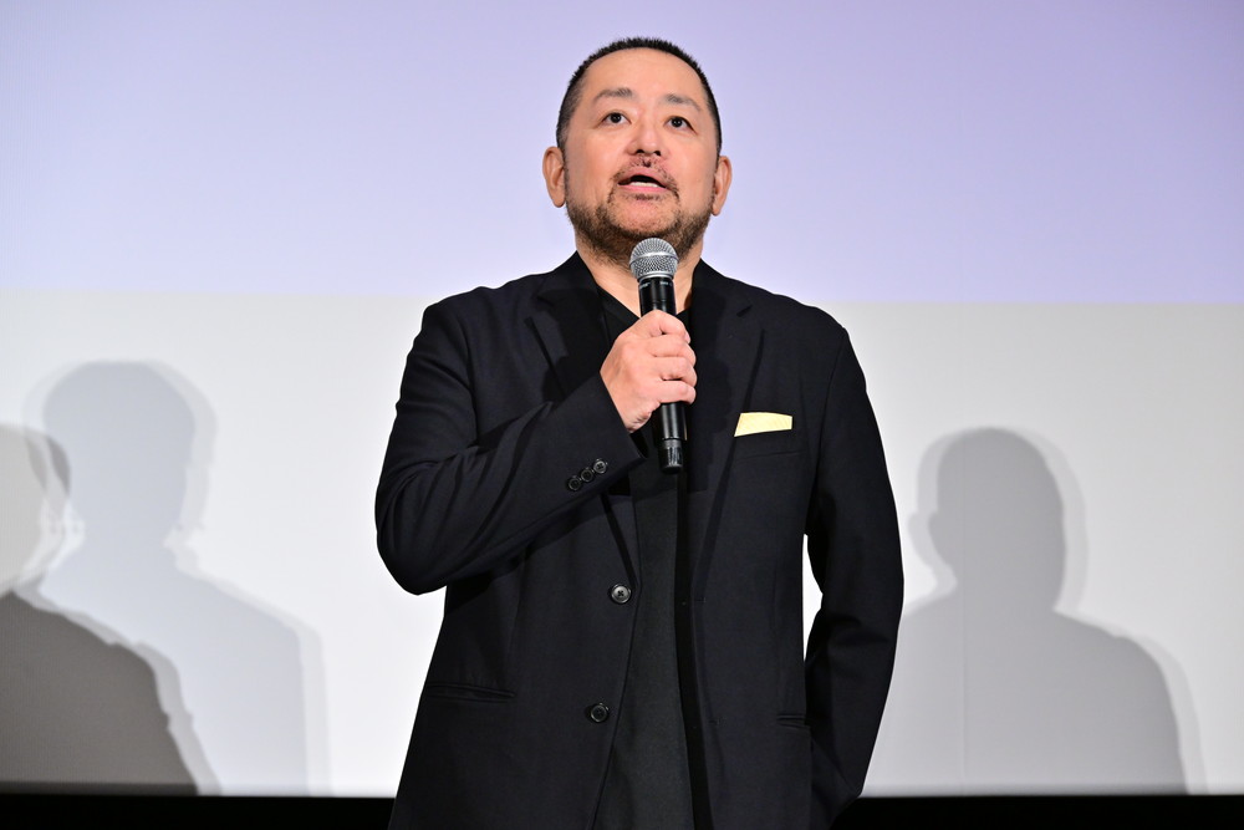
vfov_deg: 13.6
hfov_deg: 20.2
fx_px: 3490
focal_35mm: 101
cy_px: 415
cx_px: 622
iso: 3200
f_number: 6.3
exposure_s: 1/200
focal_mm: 101
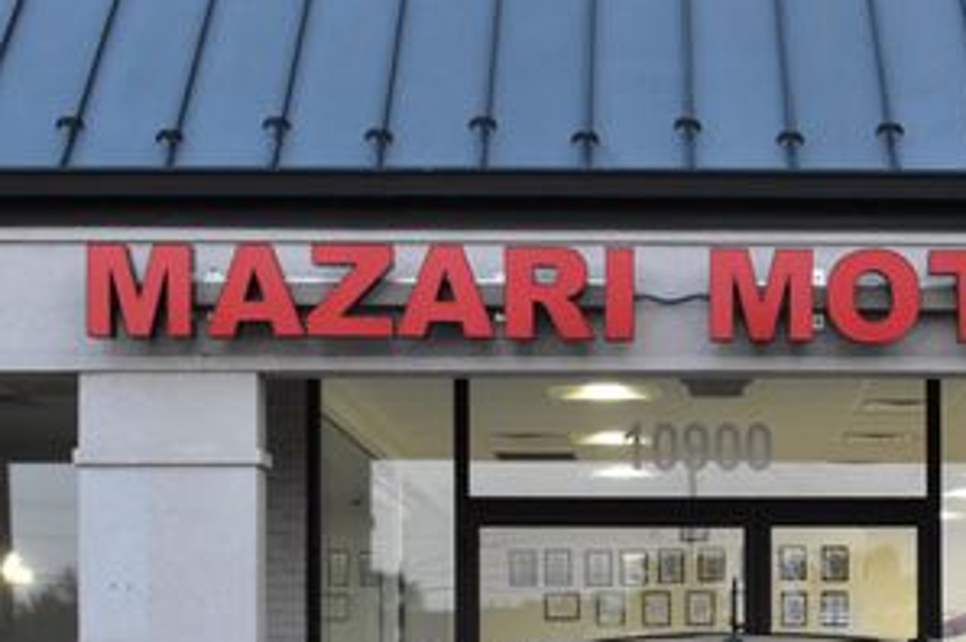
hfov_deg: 22.9
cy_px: 681
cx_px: 827
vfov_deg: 15.3
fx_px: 2334
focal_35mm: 87
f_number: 9
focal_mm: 27
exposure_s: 1/125
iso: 2500
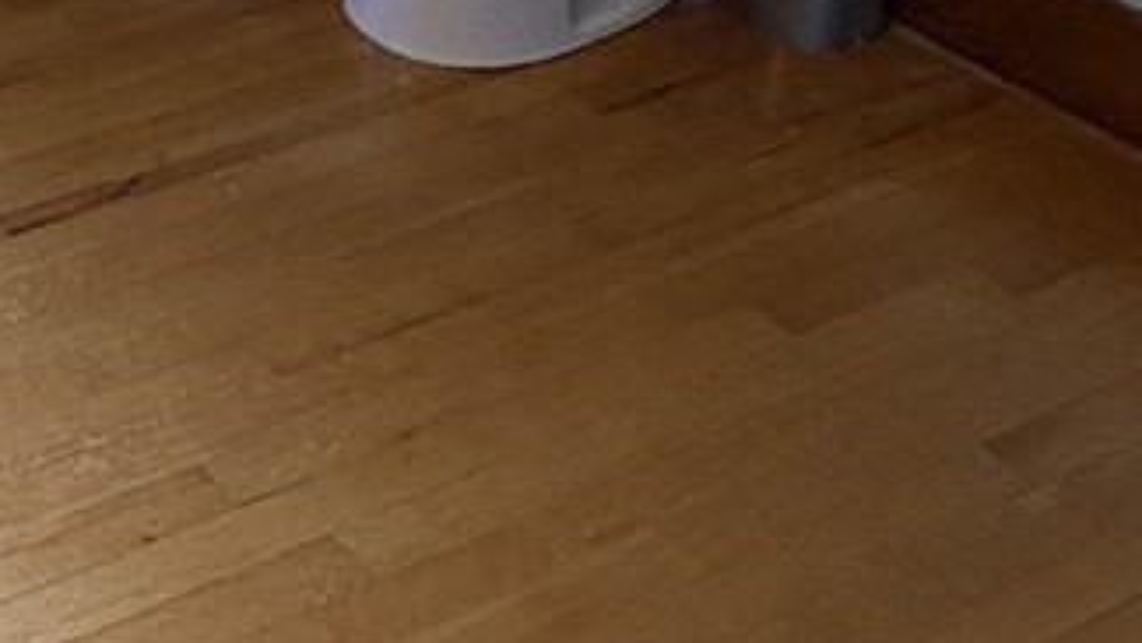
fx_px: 2181
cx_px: -404
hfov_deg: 24.8
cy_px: -531
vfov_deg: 14.6
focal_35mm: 72
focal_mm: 2.22
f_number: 2.2
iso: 200
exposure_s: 1/120
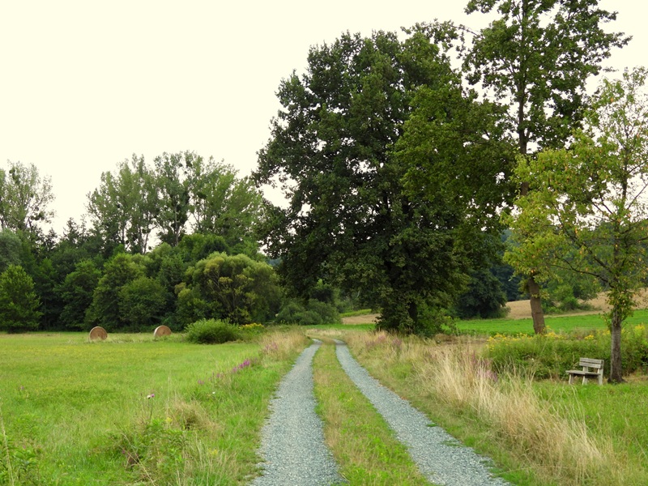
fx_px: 1030
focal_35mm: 55
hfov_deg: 34.9
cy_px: 243
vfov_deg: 26.6
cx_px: 324
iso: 100
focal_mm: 9.8
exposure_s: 1/400
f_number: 3.5
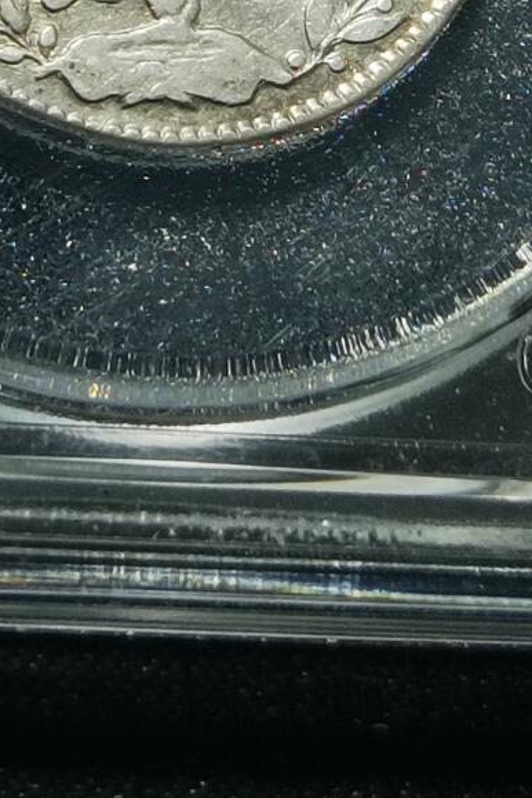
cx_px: 128
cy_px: -371
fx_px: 4588
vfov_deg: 9.7
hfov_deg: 6.6
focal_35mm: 207
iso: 80
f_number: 1.9
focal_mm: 6.67
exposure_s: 1/100
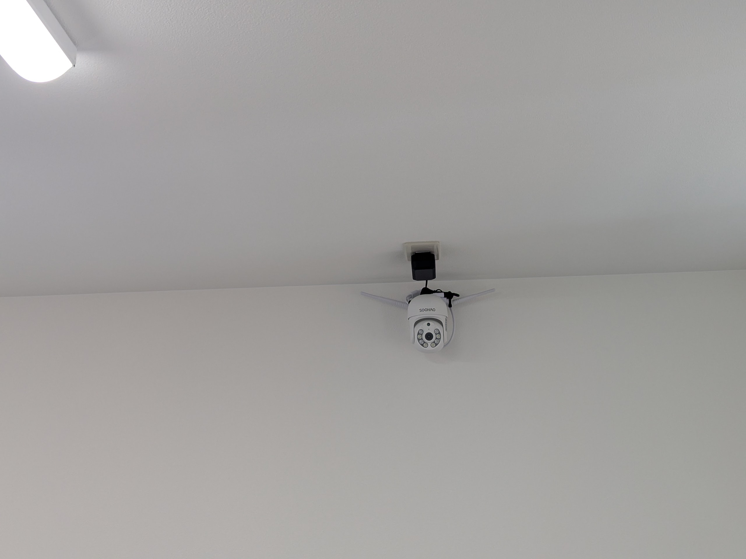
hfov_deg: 39.7
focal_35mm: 48
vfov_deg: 30.3
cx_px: 373
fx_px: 1034
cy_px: 280
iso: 87
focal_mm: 6.81
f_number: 1.85
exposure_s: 1/113
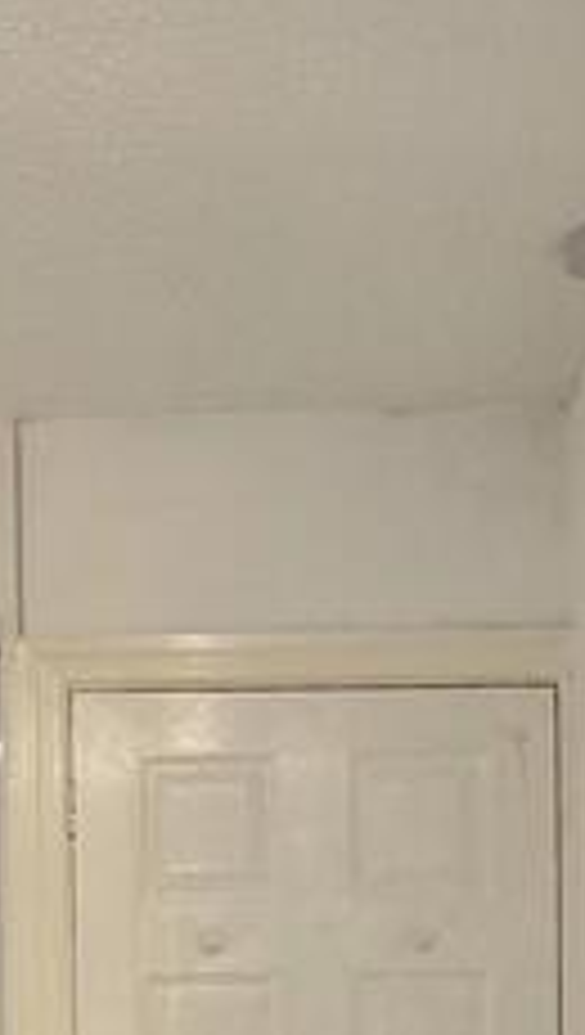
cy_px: 1156
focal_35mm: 61
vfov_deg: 30.5
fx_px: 1676
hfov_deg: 19.5
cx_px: 90
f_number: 2.2
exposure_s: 1/50.3
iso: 250
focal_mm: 2.2
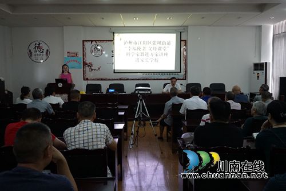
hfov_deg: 59.5
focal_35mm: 32
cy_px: 96
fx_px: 250
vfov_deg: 41.7
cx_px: 143
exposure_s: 1/160
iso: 3200
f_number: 4
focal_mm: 21
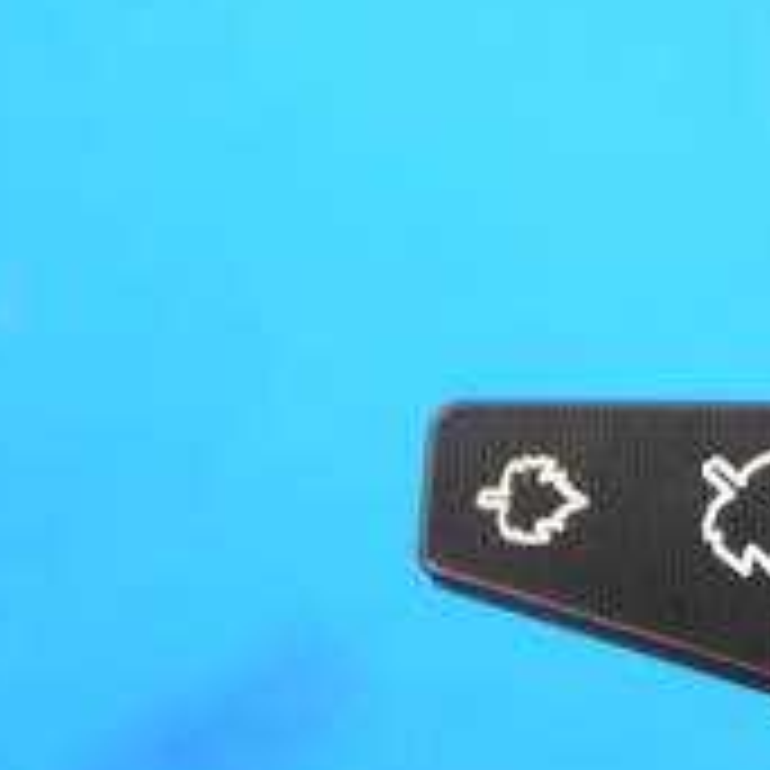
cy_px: 189
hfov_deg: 10.6
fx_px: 4001
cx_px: 1162
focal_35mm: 159
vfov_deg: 11.0
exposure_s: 1/60
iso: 500
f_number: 4.5
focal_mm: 24
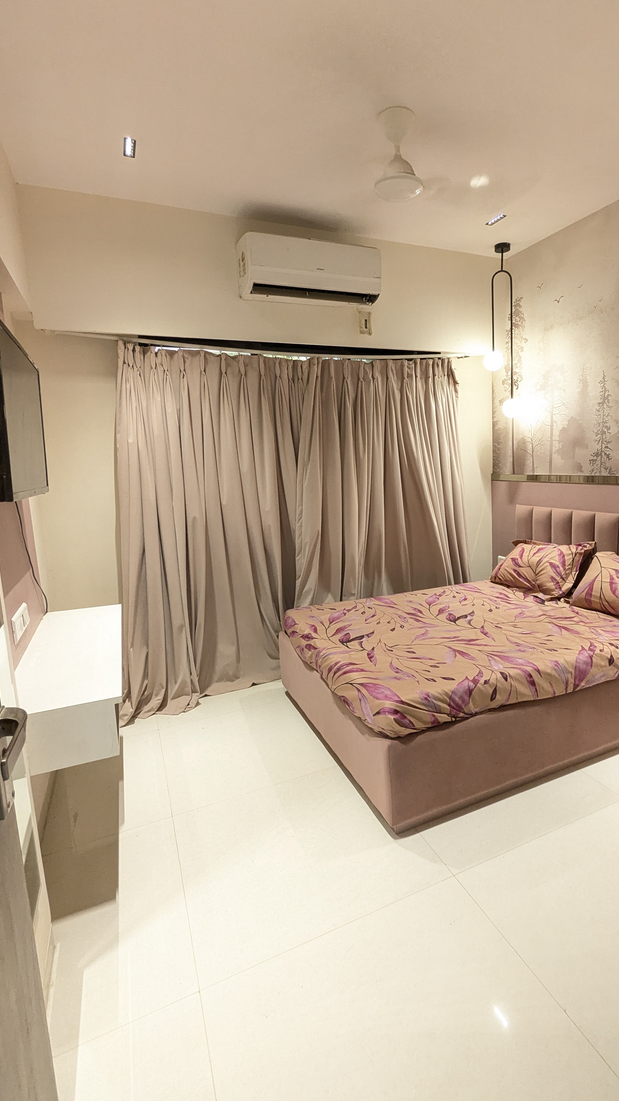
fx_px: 525
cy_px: 535
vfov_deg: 92.6
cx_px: 390
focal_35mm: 18
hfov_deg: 60.1
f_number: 2.2
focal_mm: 2.35
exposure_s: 1/50
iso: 388
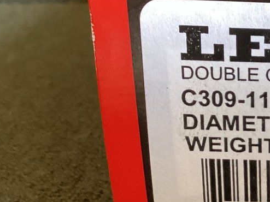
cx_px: 353
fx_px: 741
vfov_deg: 15.5
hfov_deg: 19.1
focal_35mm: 95
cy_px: 137
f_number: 2.4
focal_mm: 3.3
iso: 200
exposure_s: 1/50
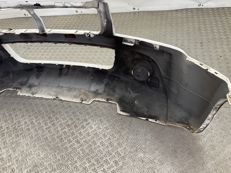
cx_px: 124
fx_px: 214
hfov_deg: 56.8
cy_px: 79
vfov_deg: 44.1
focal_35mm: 32
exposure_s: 1/100
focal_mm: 3
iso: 25
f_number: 1.8
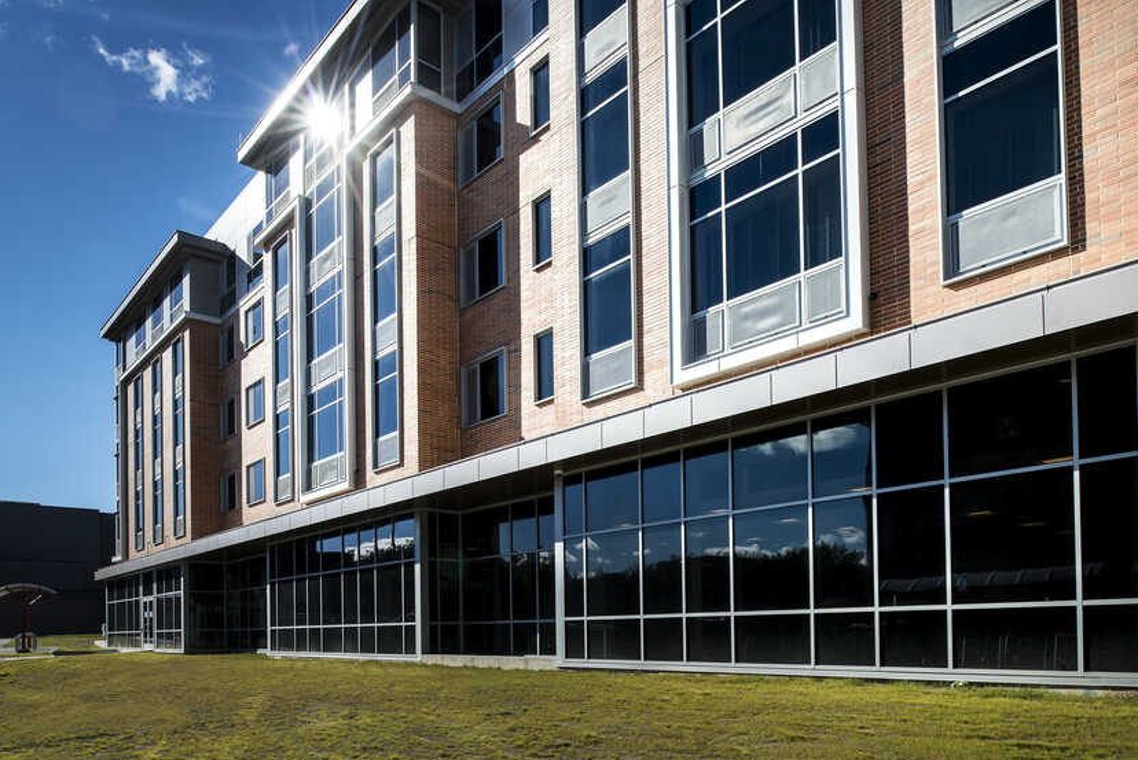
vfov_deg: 51.3
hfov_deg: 71.5
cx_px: 559
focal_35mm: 25
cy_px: 394
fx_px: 791
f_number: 16
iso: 100
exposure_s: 1/125
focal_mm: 24
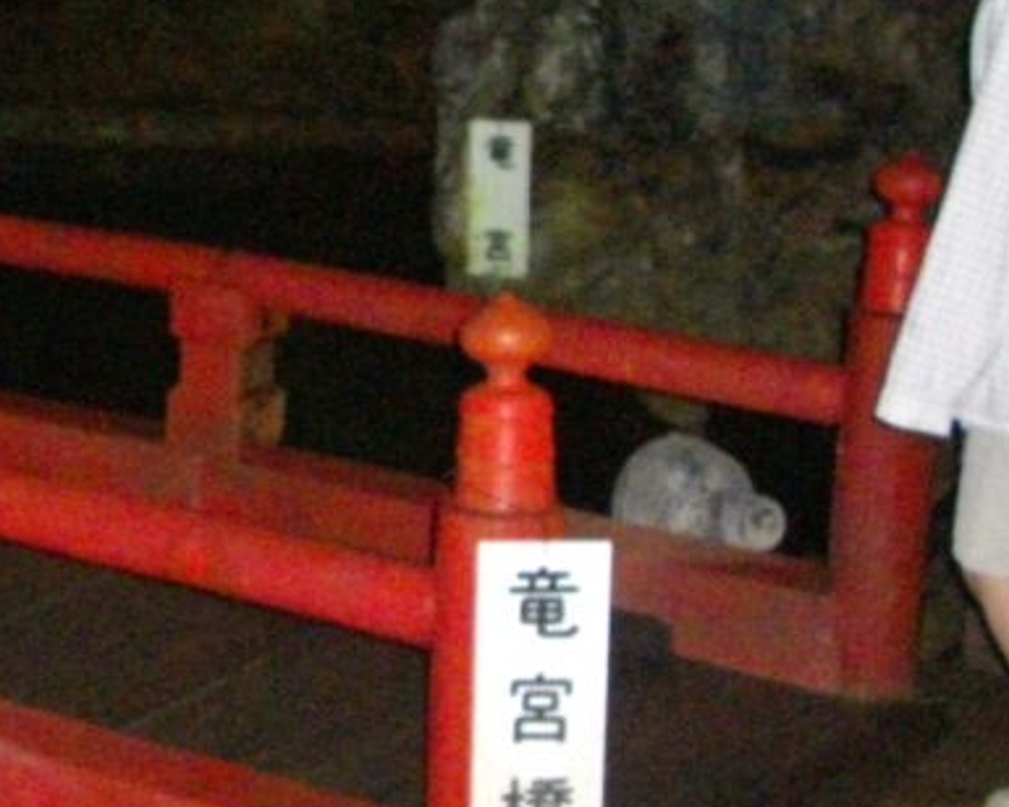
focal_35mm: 96
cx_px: -233
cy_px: 236
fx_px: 2867
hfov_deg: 18.8
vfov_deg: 16.0
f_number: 2.8
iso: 800
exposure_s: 1/50
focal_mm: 6.2
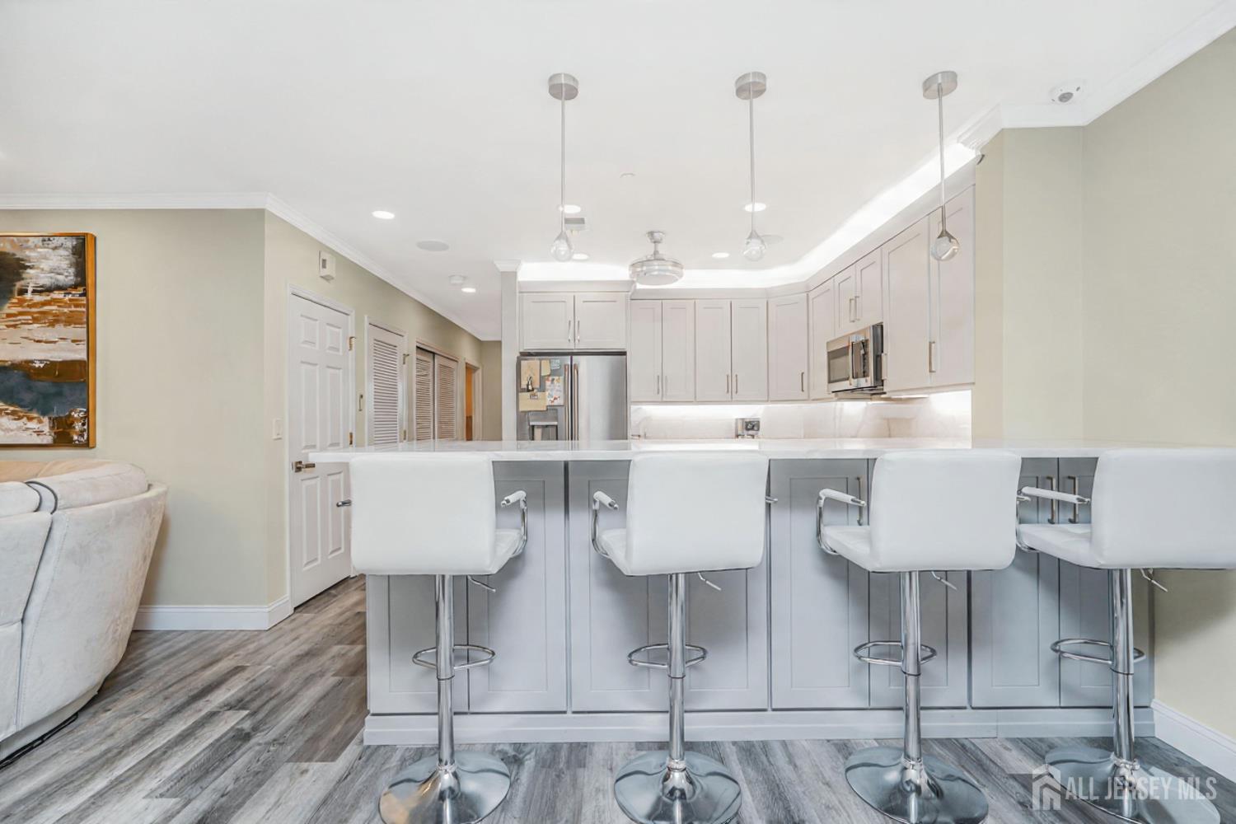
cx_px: 618
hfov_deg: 96.7
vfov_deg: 73.7
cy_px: 412
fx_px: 549
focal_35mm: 16
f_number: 4
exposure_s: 1/30
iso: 50
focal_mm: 16
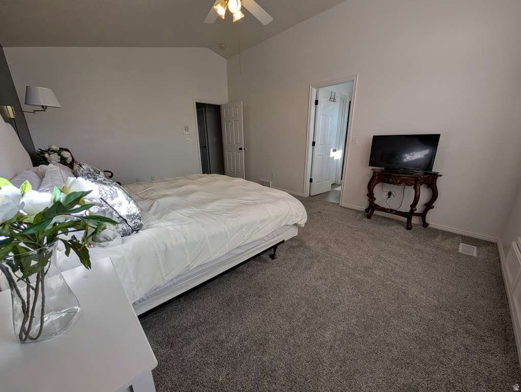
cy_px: 196
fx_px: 181
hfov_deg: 110.5
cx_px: 260
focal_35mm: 12
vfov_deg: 94.6
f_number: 1.7
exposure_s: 1/418
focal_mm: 2.02
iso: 53
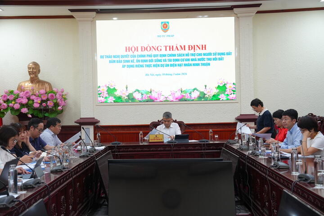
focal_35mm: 47
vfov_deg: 28.6
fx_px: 423
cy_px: 108
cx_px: 162
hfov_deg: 41.9
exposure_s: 1/125
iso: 1250
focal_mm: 47
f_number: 4.5
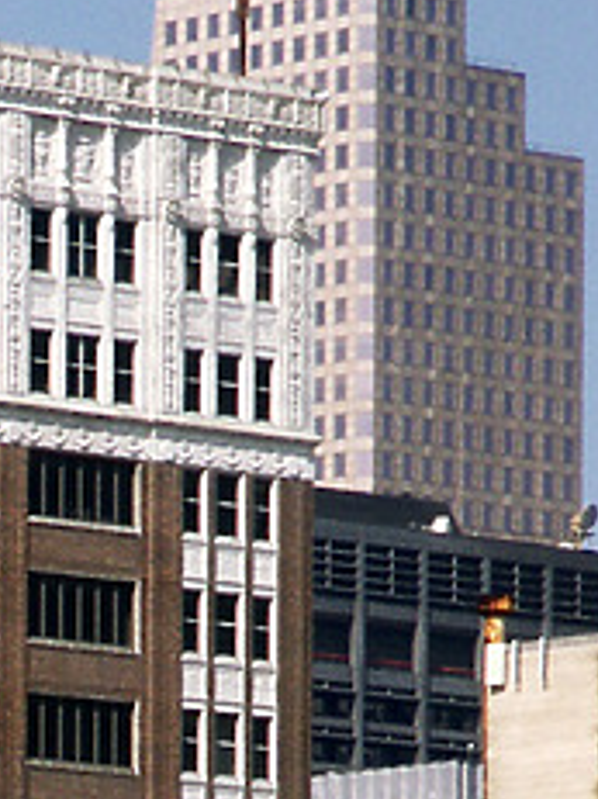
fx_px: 12496
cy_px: 1197
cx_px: -541
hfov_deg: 2.7
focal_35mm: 542
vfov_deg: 3.6
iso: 64
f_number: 8
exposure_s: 1/250
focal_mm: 28.23
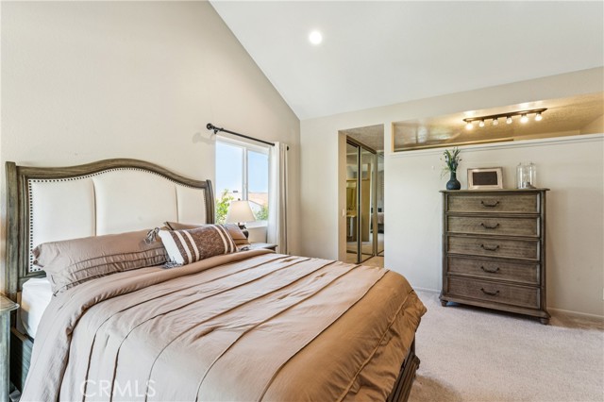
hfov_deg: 96.1
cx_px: 302
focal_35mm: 16
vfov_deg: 73.0
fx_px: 272
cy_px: 201
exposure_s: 1/2
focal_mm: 16.2
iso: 100
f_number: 13
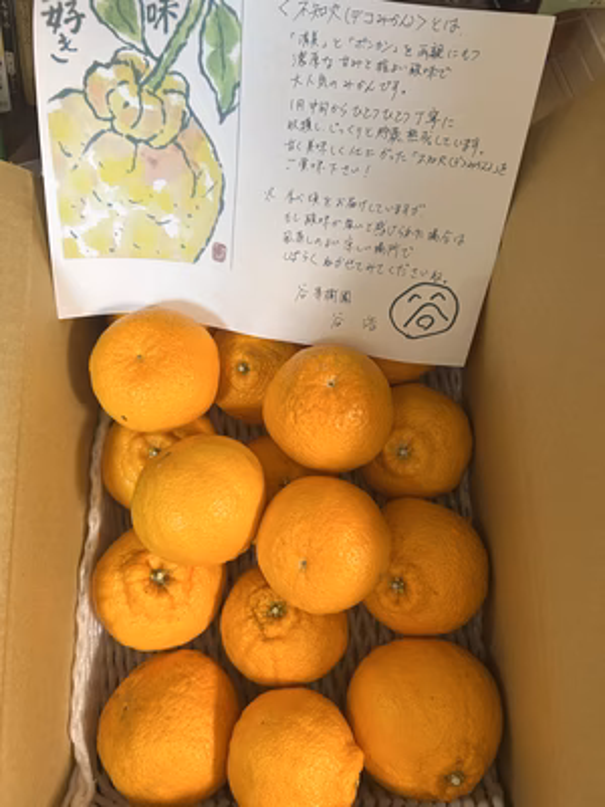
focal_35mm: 26
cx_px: 302
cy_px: 404
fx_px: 606
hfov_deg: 53.1
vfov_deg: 67.3
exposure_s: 1/50
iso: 200
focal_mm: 5.7
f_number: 1.5
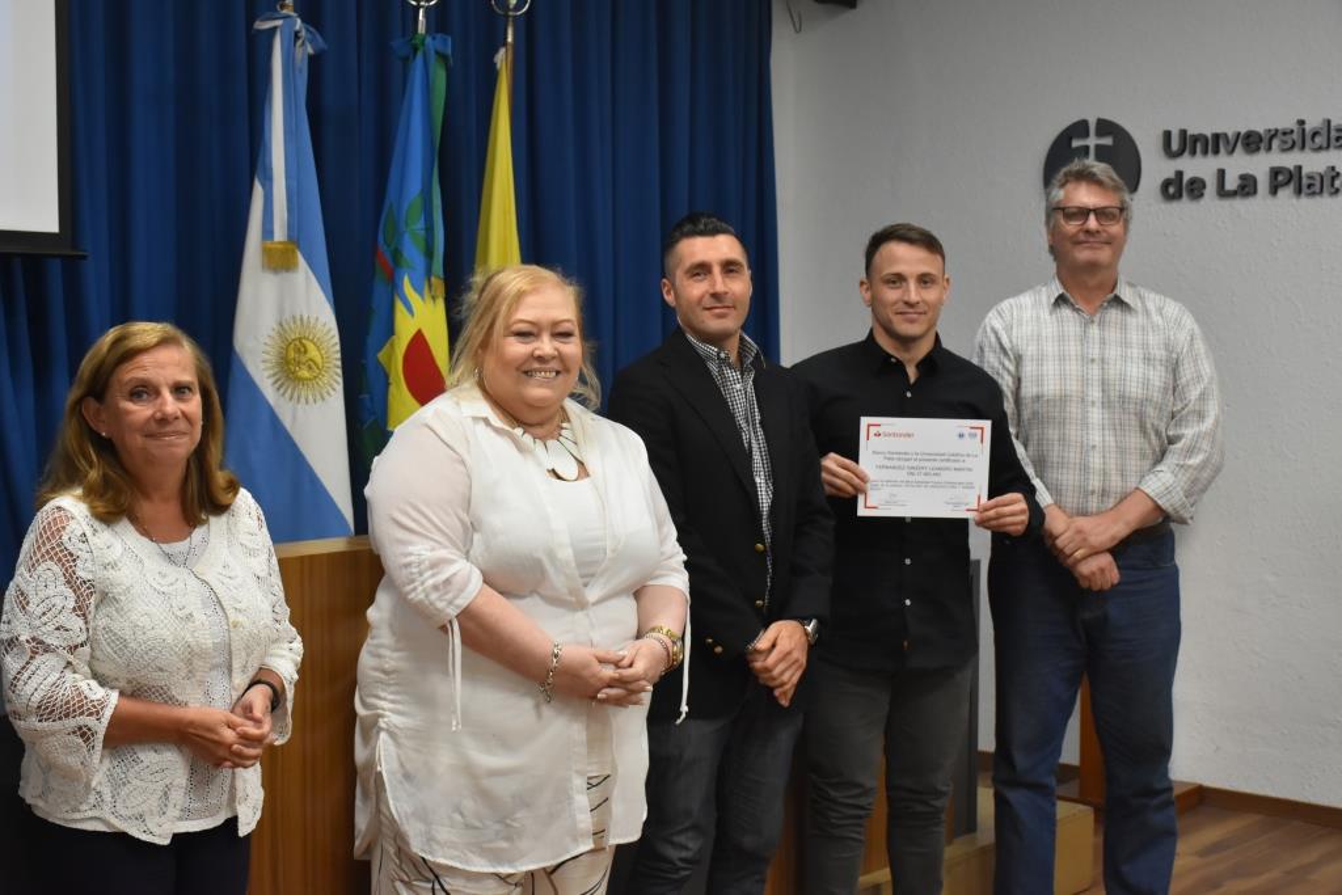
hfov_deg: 37.8
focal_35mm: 52
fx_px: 1957
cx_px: 671
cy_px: 448
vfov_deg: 25.8
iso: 1600
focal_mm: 35
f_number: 5.6
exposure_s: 1/125
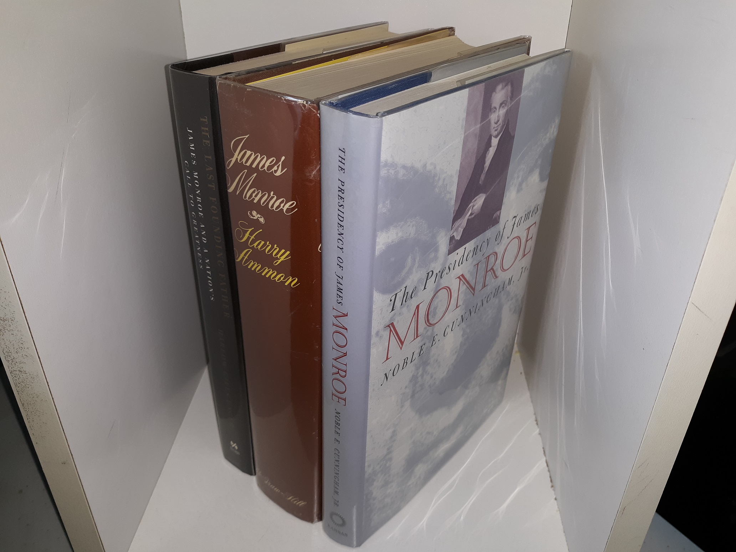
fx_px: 595
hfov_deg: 63.4
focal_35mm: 28
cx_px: 368
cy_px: 276
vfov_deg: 49.7
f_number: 1.7
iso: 40
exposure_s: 1/144
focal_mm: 3.7
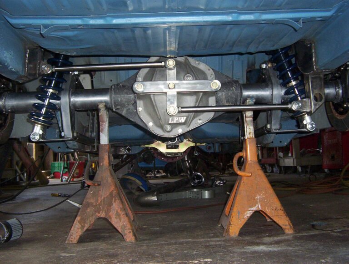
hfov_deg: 47.8
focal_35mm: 39
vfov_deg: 37.0
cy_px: 132
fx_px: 394
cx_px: 174
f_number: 3.84
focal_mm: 5.26
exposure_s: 1/60
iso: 140
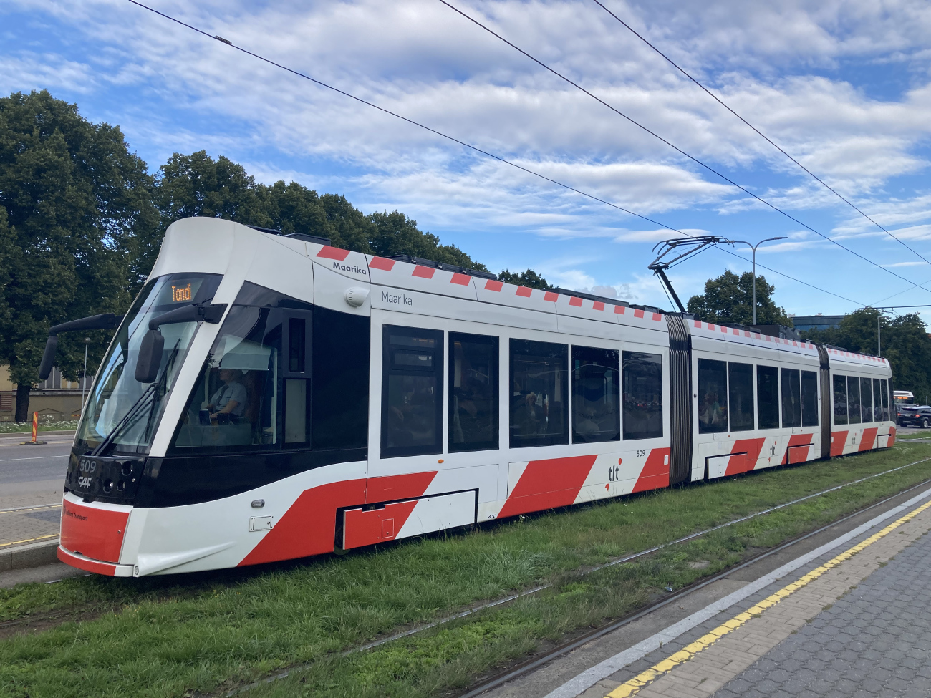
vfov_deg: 49.7
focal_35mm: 28
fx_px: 753
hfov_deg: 63.4
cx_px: 466
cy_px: 349
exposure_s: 1/991
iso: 20
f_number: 1.8
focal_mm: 3.99
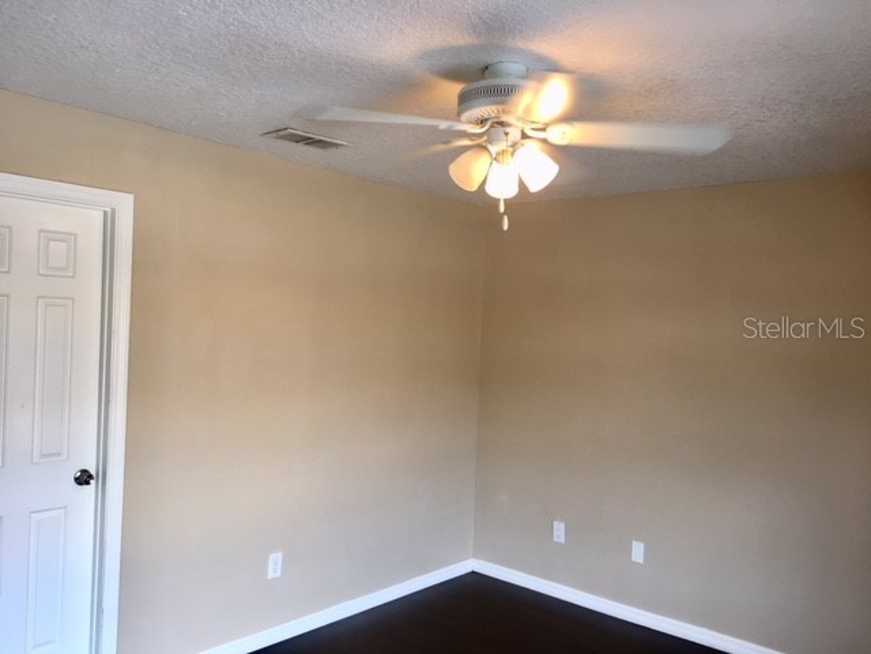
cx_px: 436
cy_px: 327
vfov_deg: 48.2
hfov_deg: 61.7
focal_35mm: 29
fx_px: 730
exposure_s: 1/60
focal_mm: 4.15
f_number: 2.2
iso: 32
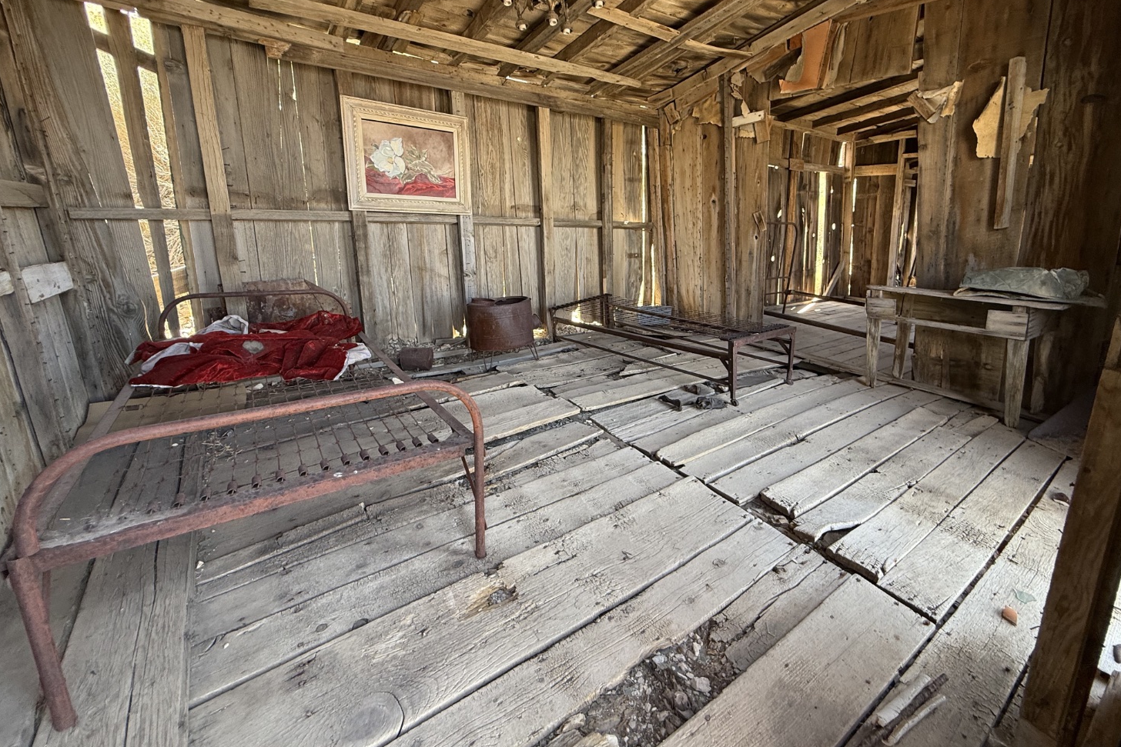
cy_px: 323
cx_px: 574
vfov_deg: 76.9
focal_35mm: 15
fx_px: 467
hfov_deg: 100.4
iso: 125
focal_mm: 2.22
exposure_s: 1/99
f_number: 2.2
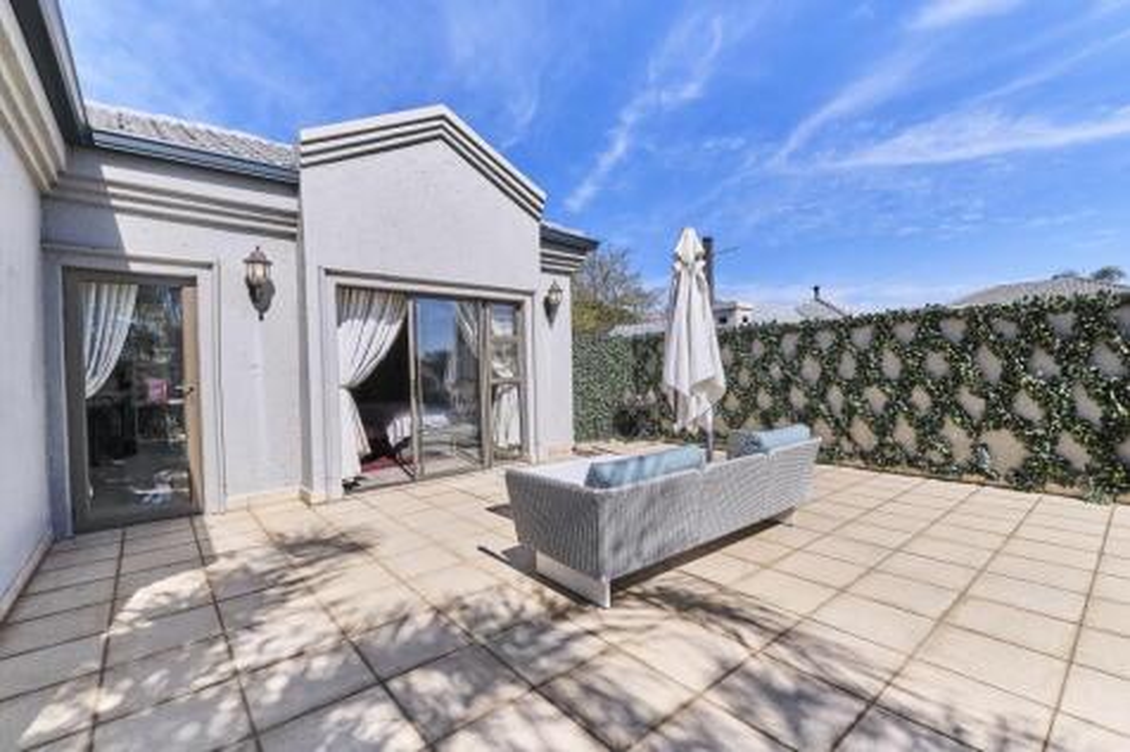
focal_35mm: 15
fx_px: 471
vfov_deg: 77.3
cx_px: 565
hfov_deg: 100.4
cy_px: 376
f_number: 8
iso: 800
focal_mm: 10
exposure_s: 1/2000
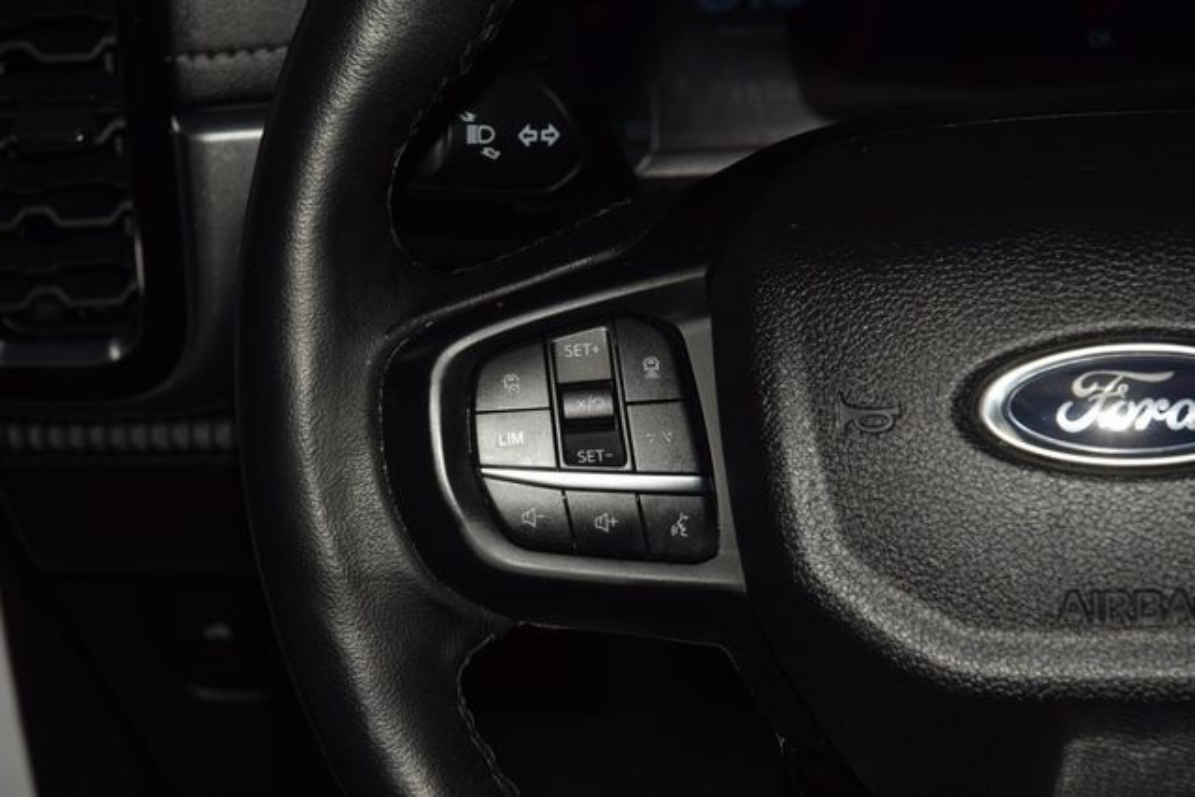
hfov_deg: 19.5
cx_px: 598
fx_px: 3486
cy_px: 398
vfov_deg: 13.0
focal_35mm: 105
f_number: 8
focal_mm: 70
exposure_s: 1/125
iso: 100
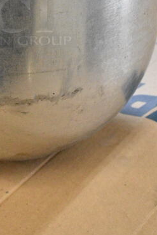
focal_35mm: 89
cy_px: 14
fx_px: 581
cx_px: 6
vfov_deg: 22.2
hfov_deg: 15.2
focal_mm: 24
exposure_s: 1/250
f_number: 6.3
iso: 6400
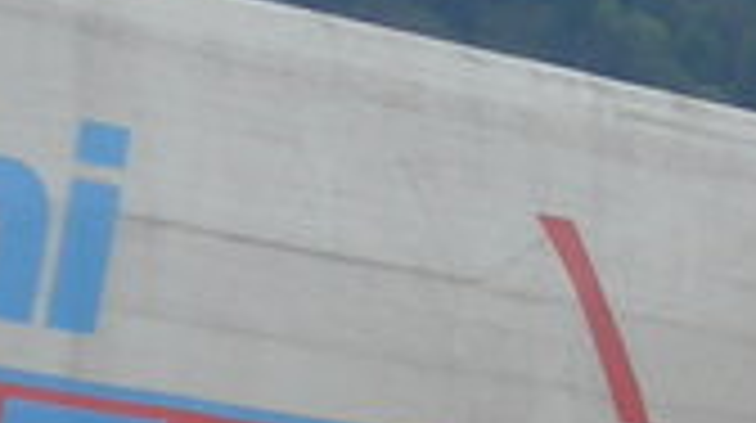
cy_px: 878
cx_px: 2506
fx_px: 6407
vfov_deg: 3.7
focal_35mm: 320
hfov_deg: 6.1
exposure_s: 1/640
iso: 80
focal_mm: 8.4
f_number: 2.8
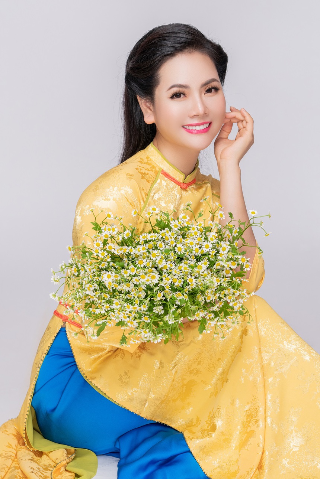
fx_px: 1853
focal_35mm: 139
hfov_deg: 9.9
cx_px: 160
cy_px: 240
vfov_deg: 14.8
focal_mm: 93
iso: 125
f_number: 5.6
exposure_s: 1/160
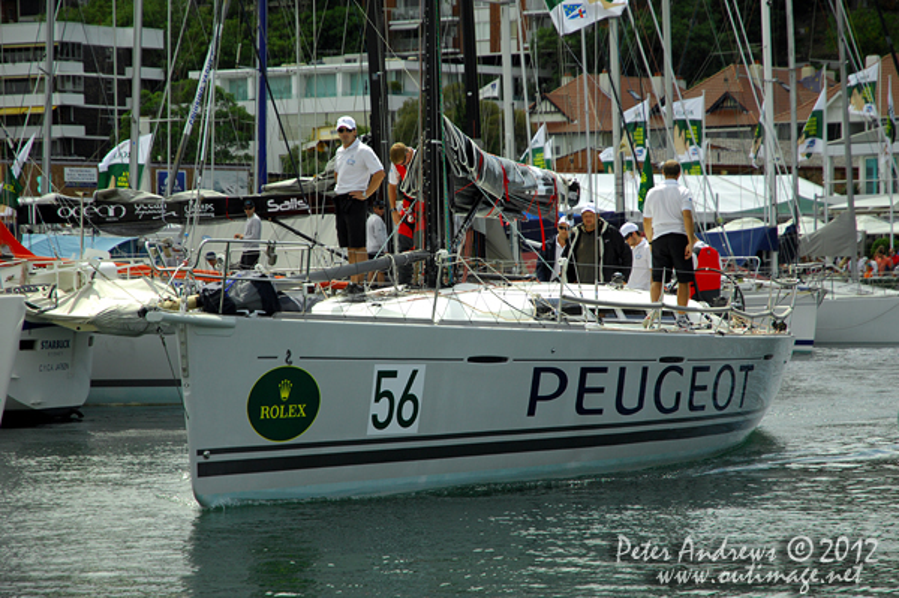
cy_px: 299
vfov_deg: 10.7
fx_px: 3181
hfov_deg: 16.1
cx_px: 450
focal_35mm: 128
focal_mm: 85
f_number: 5.6
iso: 200
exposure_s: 1/1000
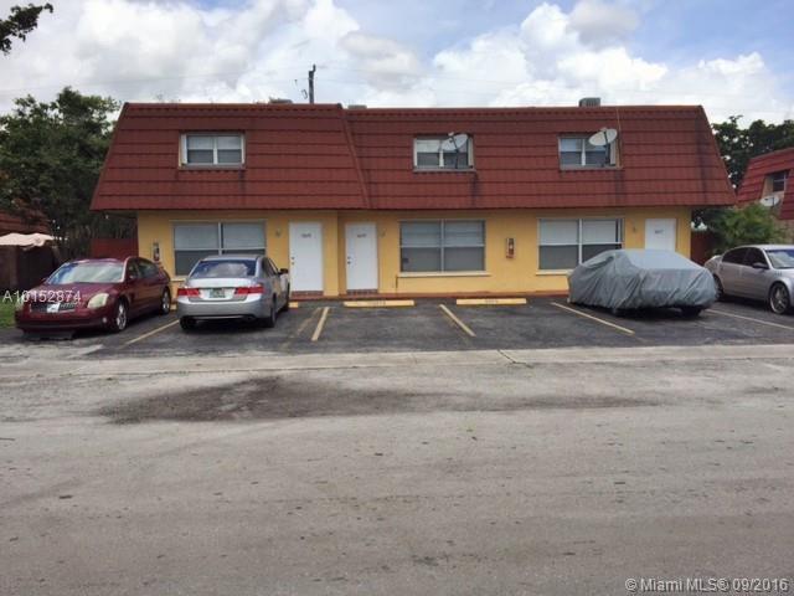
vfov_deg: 48.2
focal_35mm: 29
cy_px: 298
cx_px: 397
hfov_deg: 61.7
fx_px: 665
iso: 32
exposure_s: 1/2083
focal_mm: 4.15
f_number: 2.2
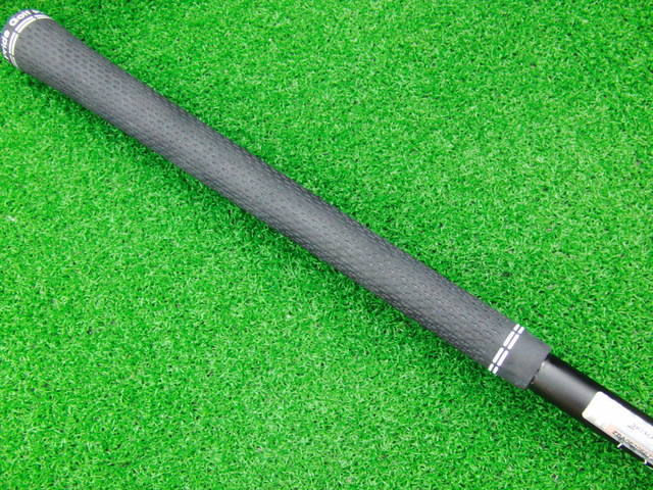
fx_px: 698
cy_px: 245
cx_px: 326
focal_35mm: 37
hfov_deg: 50.1
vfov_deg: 38.7
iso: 400
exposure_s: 1/15
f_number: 3.6
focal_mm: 6.42
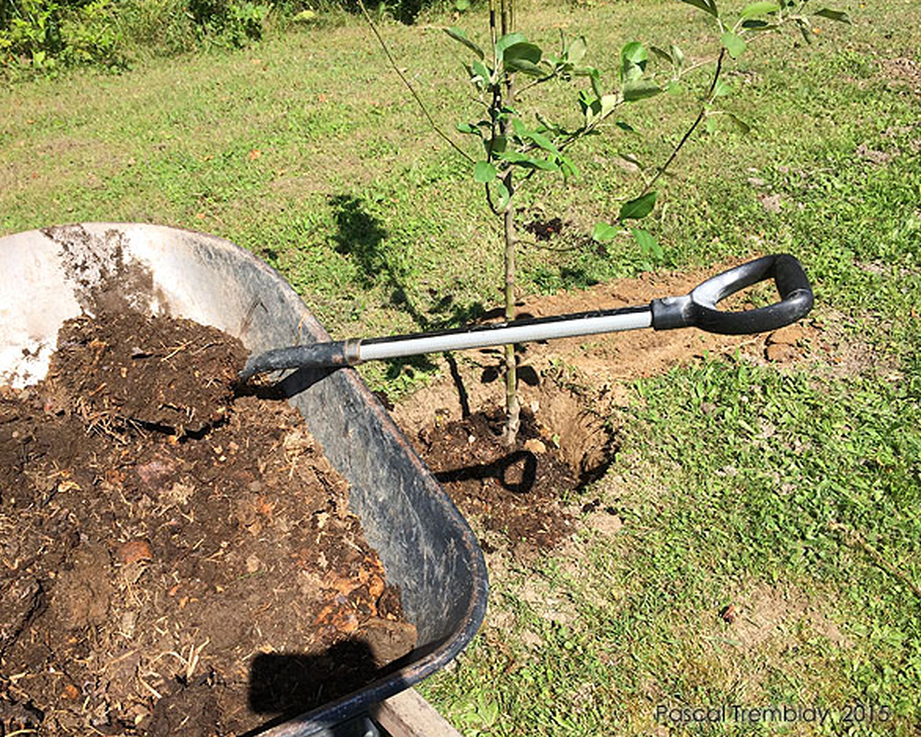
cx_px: 427
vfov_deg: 45.8
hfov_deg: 55.6
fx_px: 872
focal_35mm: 32
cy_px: 366
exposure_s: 1/1466
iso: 32
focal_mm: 4.12
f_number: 2.2
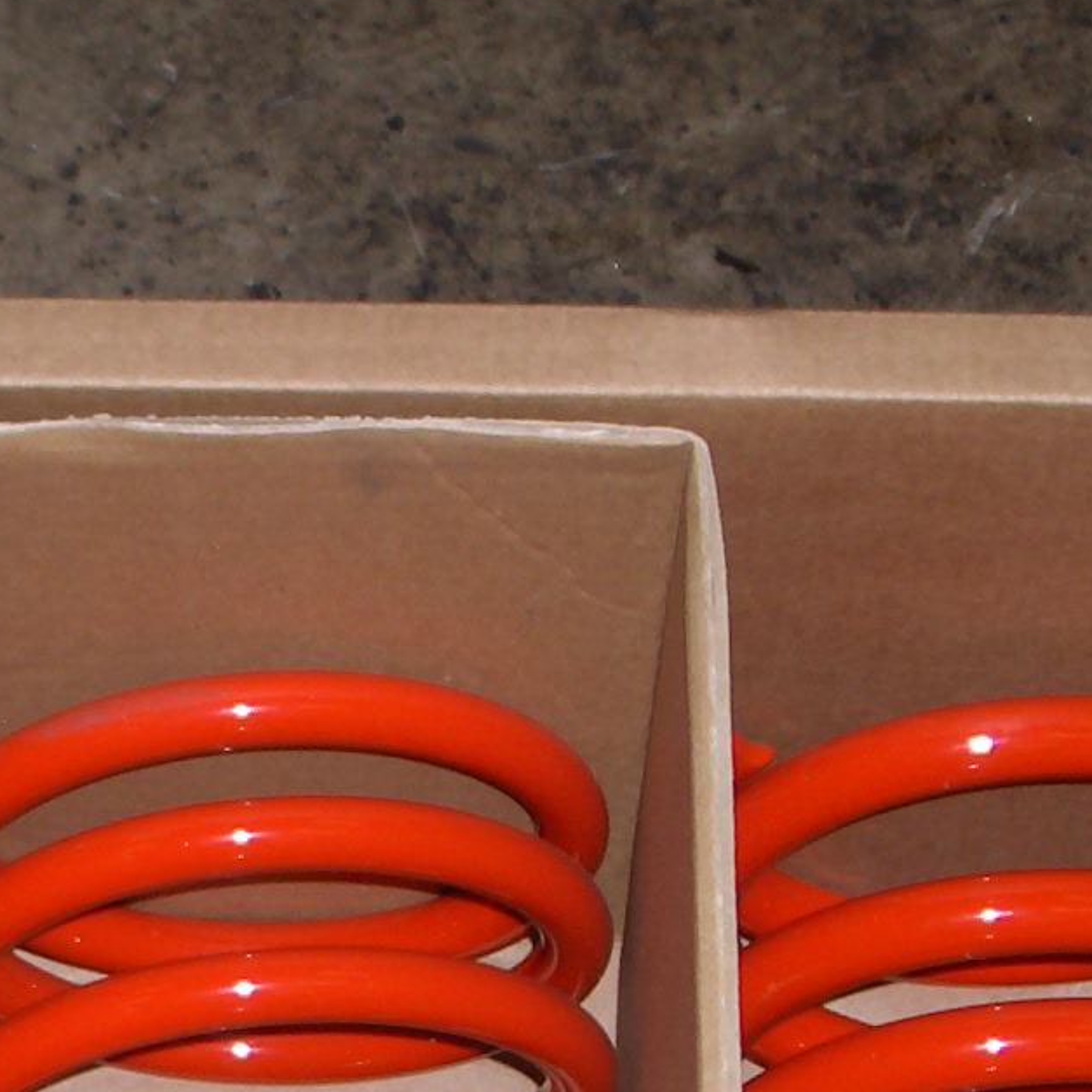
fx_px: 7888
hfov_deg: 7.9
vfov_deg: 7.8
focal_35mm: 221
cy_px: 1399
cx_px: -129
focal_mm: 11.2
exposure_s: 1/90
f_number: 3.5
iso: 100
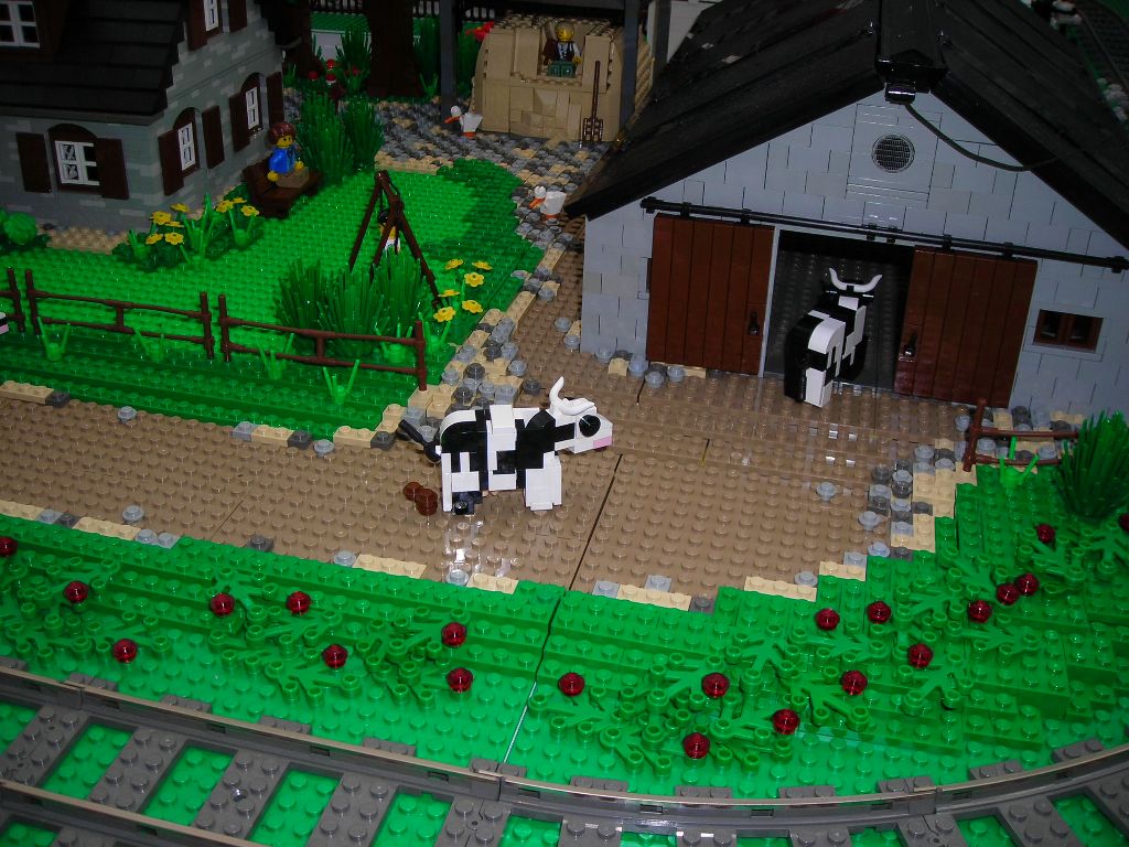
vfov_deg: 37.7
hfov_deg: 49.0
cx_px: 564
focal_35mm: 38
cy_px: 424
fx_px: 1239
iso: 50
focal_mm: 6.3
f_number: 3.2
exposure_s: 1/60.1
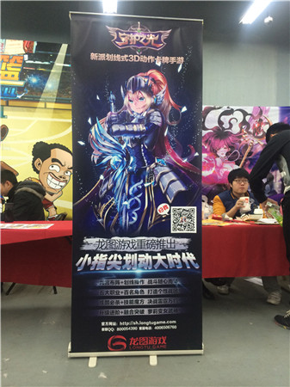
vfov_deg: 60.0
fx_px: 335
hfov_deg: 46.8
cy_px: 194
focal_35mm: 30
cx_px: 145
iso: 50
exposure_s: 1/30
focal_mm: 4.12
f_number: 2.2
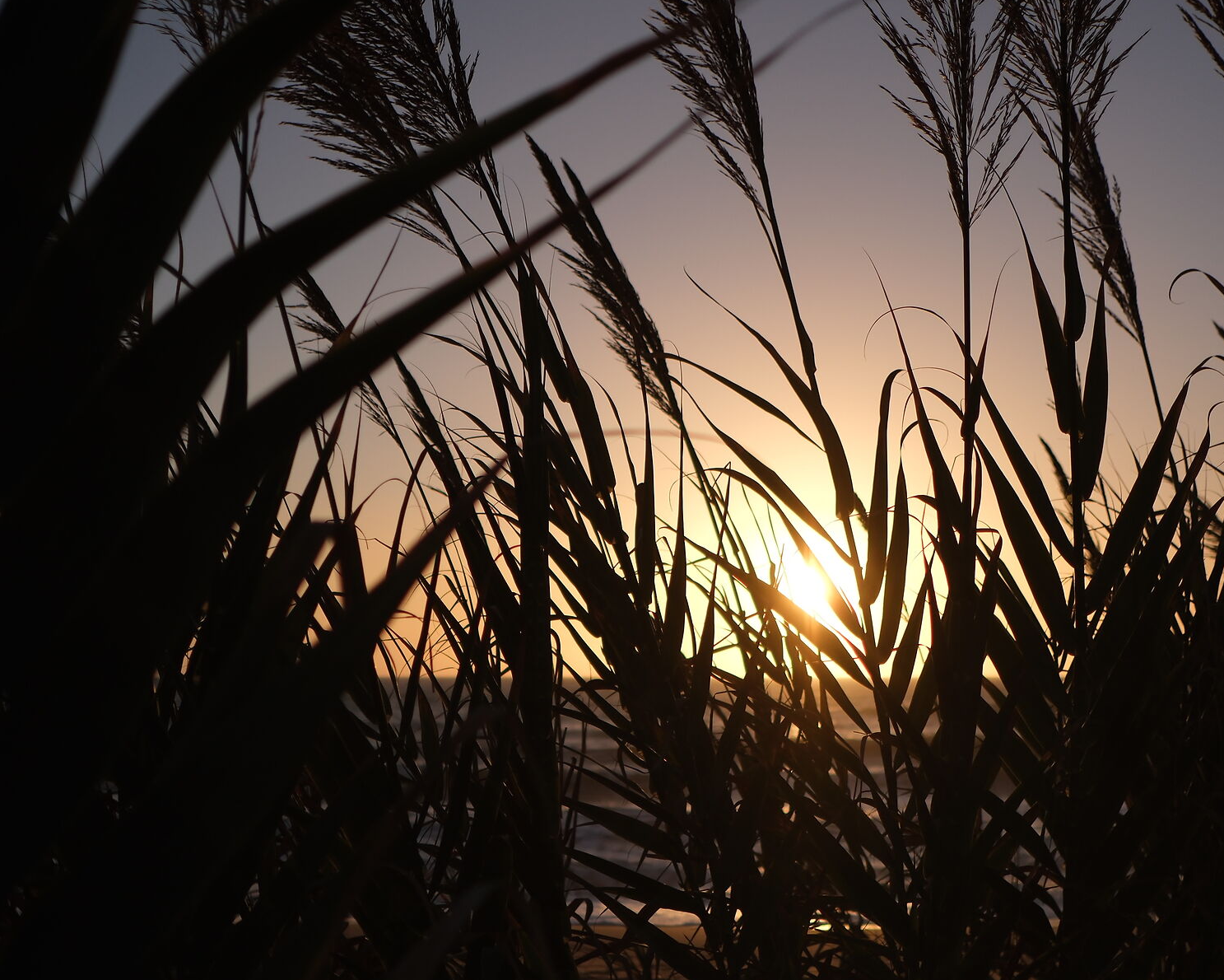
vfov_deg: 28.6
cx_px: 617
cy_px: 557
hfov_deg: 35.4
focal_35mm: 53
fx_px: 1920
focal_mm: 23
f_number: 2
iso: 125
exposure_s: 1/8000
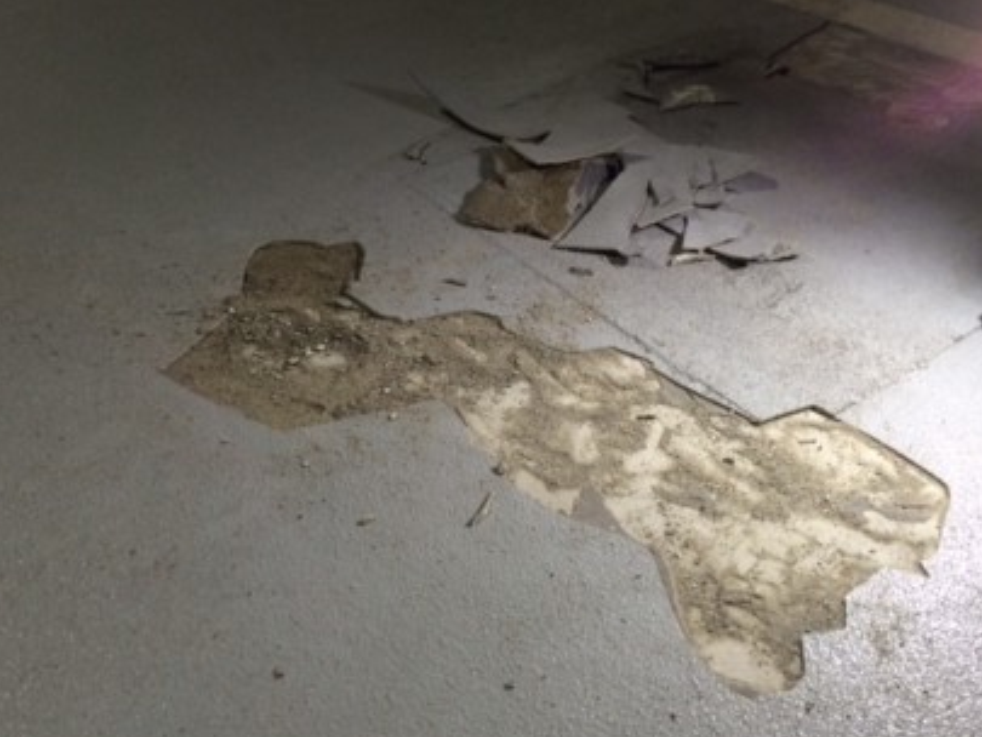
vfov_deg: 38.7
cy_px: 375
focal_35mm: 37
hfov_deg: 50.1
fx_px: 1050
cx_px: 490
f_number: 2.2
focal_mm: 4.12
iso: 100
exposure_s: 1/30
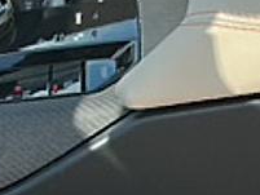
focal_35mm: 199
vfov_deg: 7.5
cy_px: 127
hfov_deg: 9.9
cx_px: 145
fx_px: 1496
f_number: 1.78
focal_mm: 6.86
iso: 80
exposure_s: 1/1996
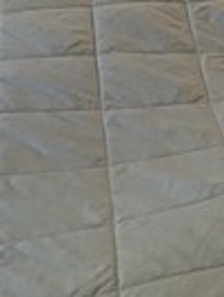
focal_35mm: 149
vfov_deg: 12.4
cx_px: 106
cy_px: -193
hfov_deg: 10.0
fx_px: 1282
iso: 400
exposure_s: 1/60
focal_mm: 4.25
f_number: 1.8
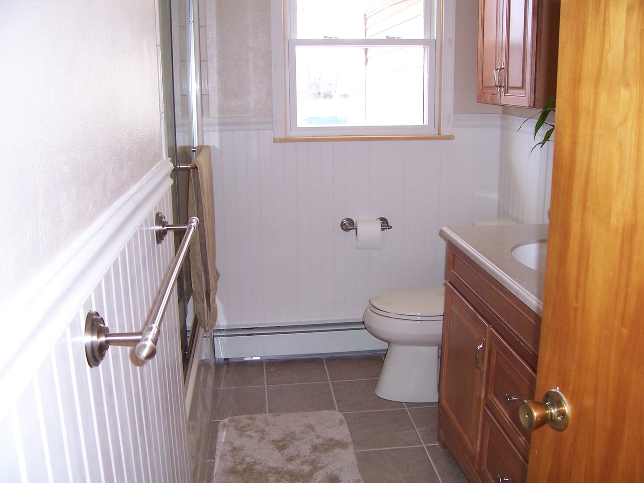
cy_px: 242
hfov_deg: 54.0
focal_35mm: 34
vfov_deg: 41.8
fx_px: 633
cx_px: 322
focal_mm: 5.6
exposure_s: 1/60
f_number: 2.7
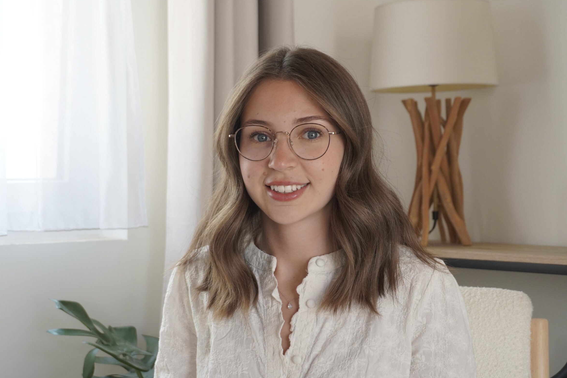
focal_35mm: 69
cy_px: 204
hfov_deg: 29.2
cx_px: 302
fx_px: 1087
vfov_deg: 19.7
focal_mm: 42
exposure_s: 1/160
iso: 1000
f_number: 5.6
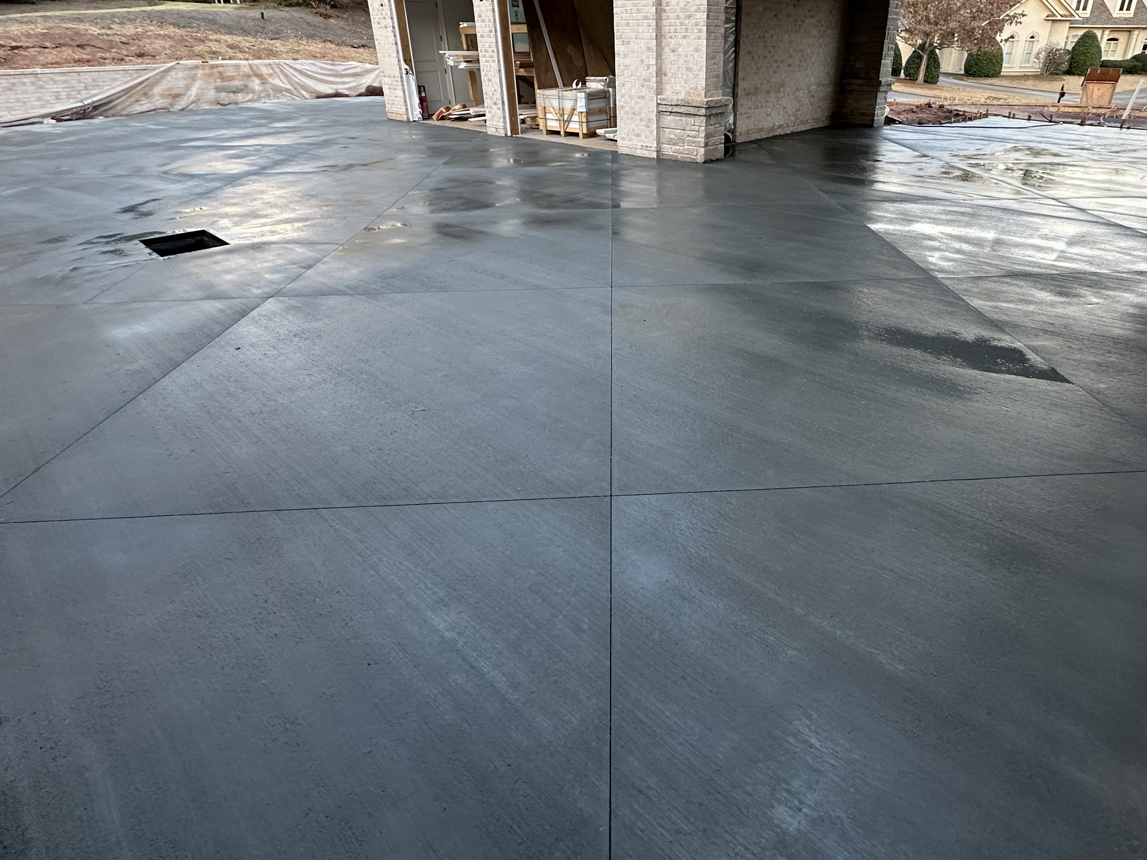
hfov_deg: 81.1
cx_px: 663
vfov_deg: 65.4
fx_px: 663
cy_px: 349
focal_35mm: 20
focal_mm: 2.22
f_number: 2.2
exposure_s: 1/99
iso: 200
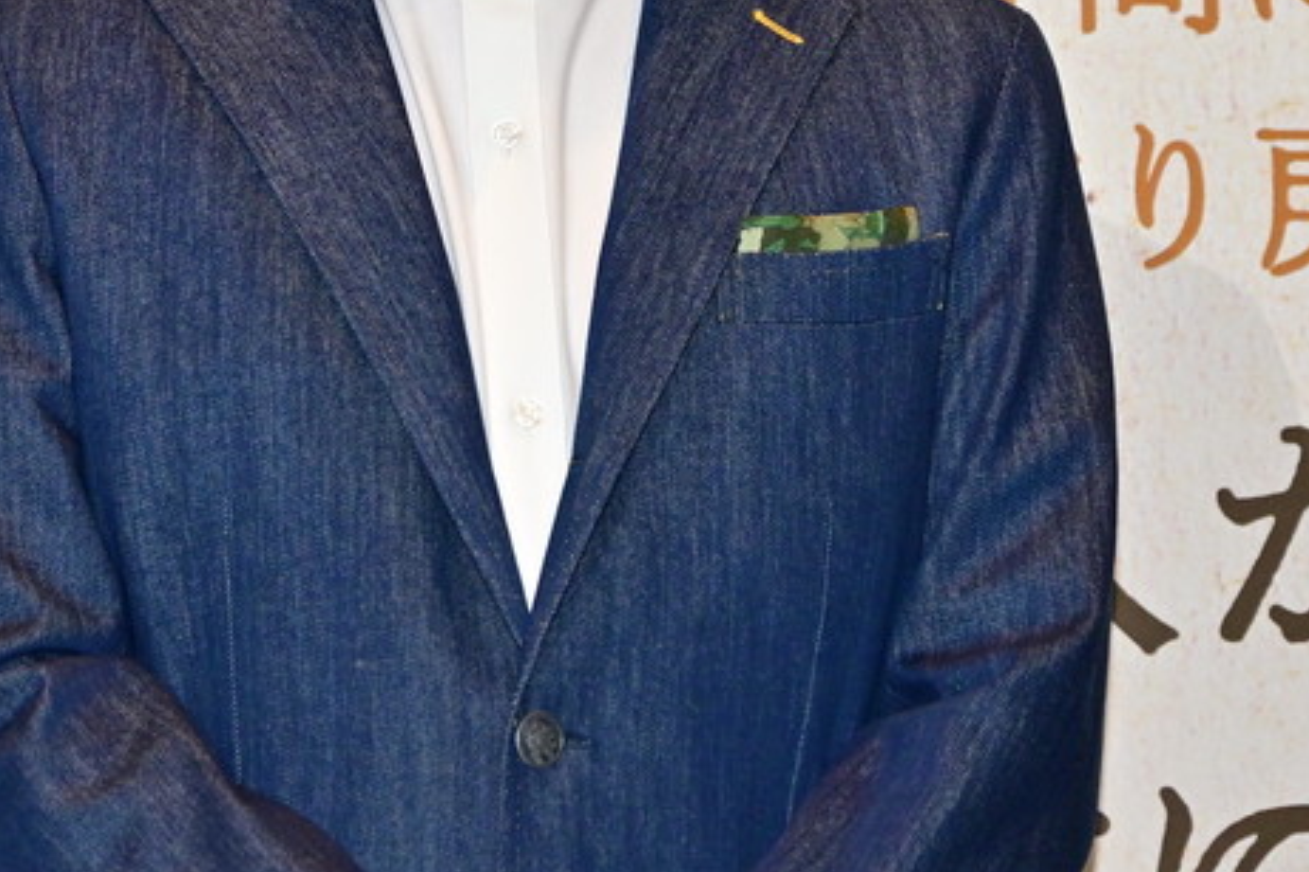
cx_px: 483
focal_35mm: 293
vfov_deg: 4.7
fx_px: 10649
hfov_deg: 7.0
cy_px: -64
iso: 3200
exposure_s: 1/200
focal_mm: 135
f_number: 6.3
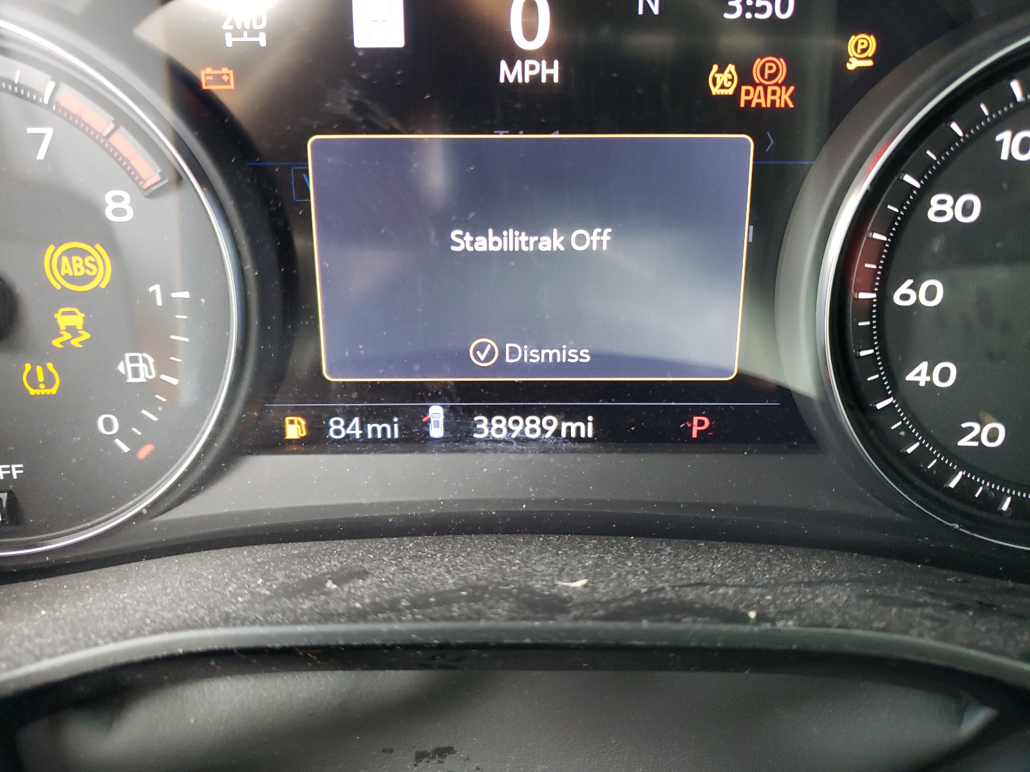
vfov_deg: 53.1
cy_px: 386
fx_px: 774
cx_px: 515
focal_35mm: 26
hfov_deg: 67.3
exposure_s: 1/50
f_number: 1.5
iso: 227
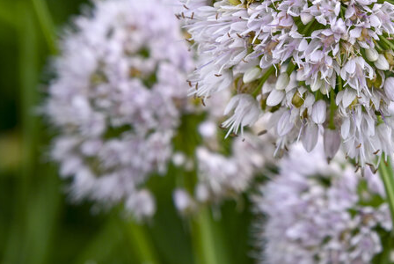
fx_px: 3003
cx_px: 286
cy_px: 6
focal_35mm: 274
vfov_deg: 5.0
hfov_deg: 7.5
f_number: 8
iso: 360
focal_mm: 120
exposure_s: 1/250
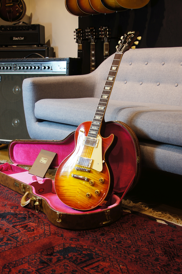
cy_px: 137
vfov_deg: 37.9
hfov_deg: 25.7
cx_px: 91
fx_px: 399
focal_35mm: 52
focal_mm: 35
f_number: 9
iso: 100
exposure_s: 1/2
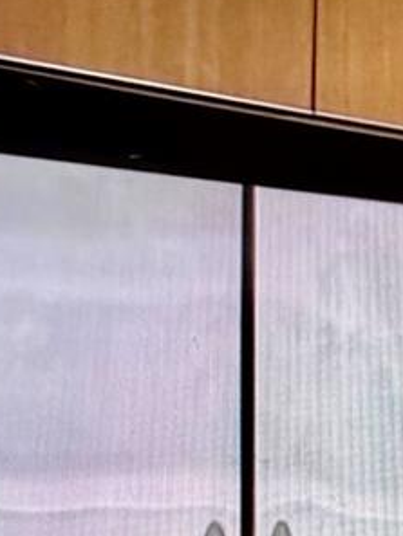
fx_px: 1505
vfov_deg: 17.7
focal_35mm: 97
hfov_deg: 13.8
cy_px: 855
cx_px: 701
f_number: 2.2
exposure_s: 1/120
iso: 125
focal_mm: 2.22
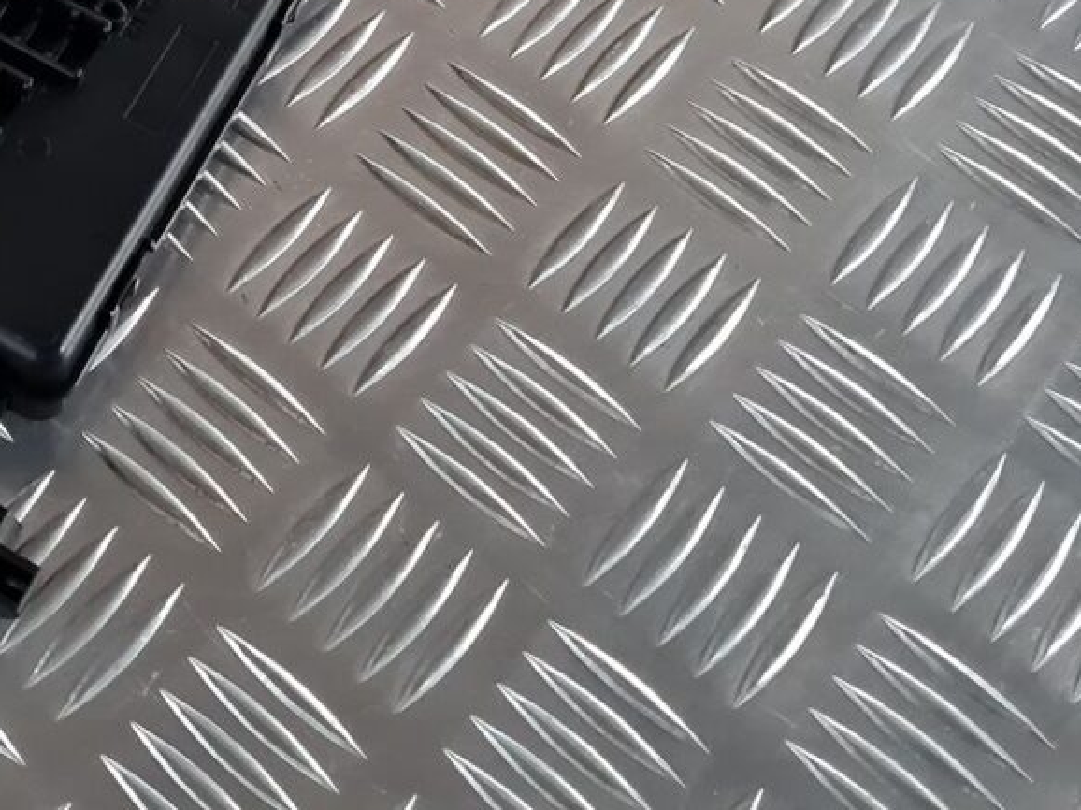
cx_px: -99
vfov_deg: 21.9
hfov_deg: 28.1
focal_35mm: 63
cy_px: -94
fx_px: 1967
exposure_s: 1/25
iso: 1000
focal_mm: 5.4
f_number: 1.8
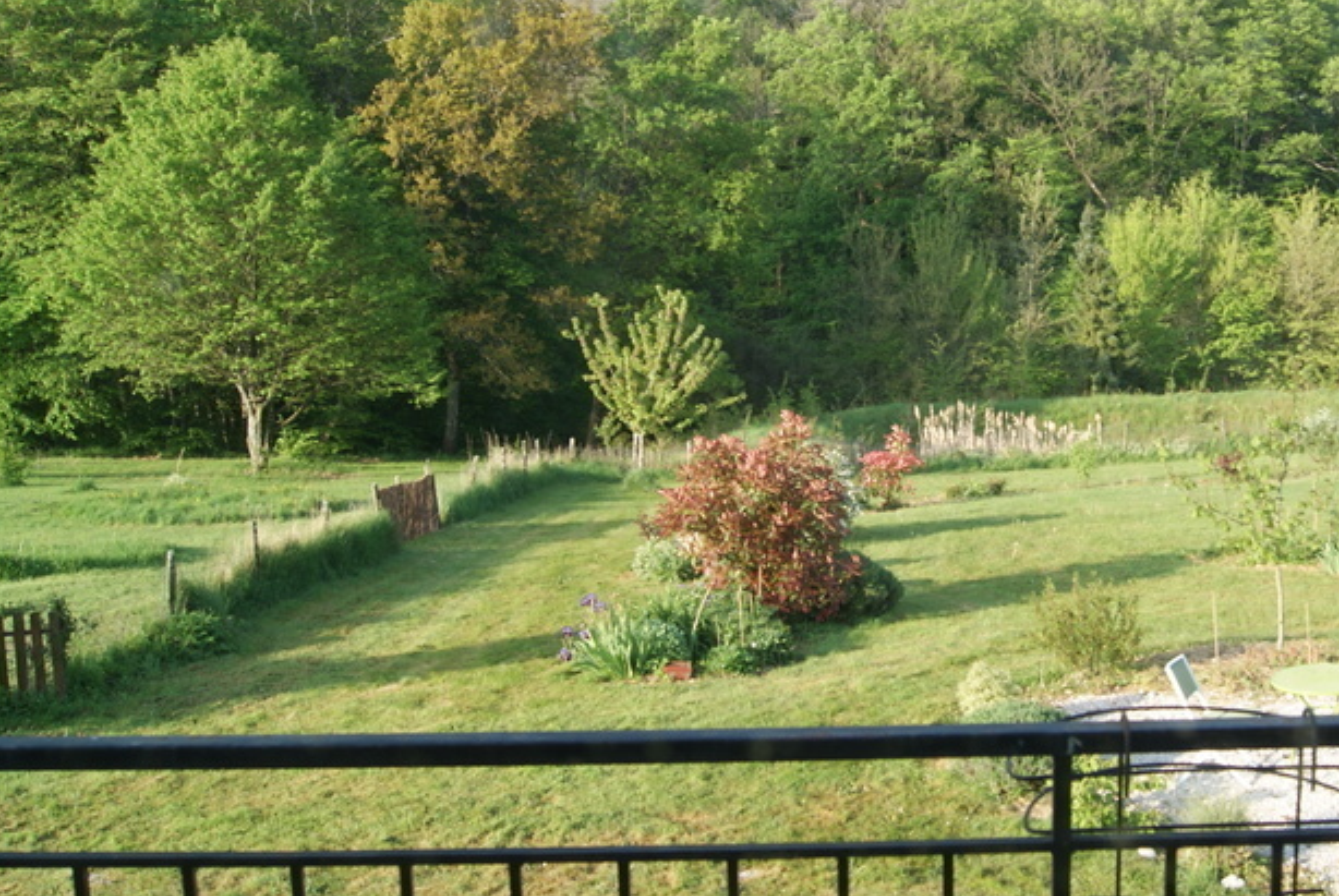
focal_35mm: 45
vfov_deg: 29.4
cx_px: 994
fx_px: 1676
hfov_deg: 42.3
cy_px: 197
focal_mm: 18
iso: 100
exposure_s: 1/60
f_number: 7.1
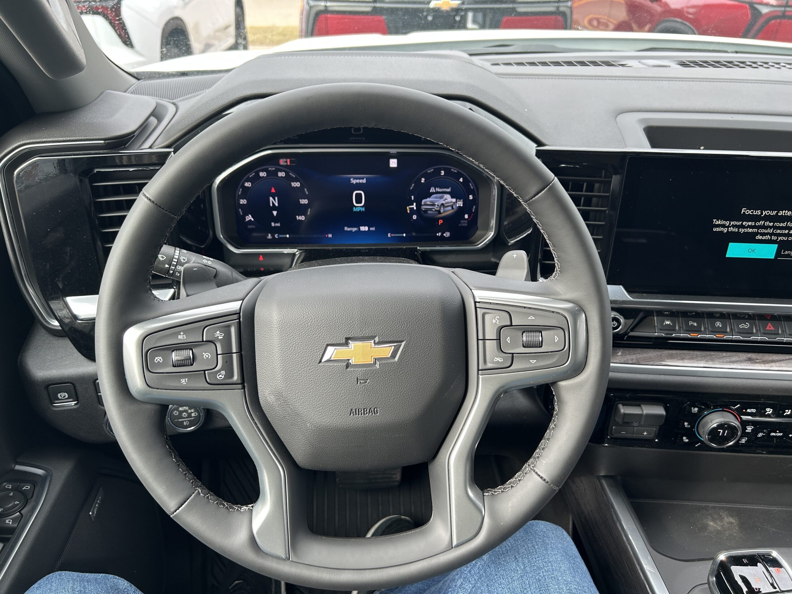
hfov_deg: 67.3
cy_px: 297
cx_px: 396
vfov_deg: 53.1
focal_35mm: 26
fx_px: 595
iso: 32
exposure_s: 1/127
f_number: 1.5
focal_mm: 5.7
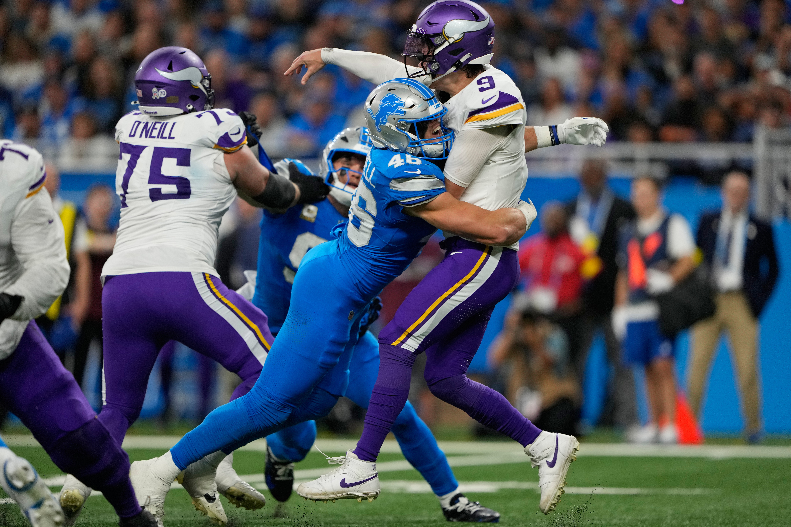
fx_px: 8788
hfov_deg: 5.2
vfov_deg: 3.4
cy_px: 264
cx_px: 396
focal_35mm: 400
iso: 2000
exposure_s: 1/2000
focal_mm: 400
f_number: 2.8
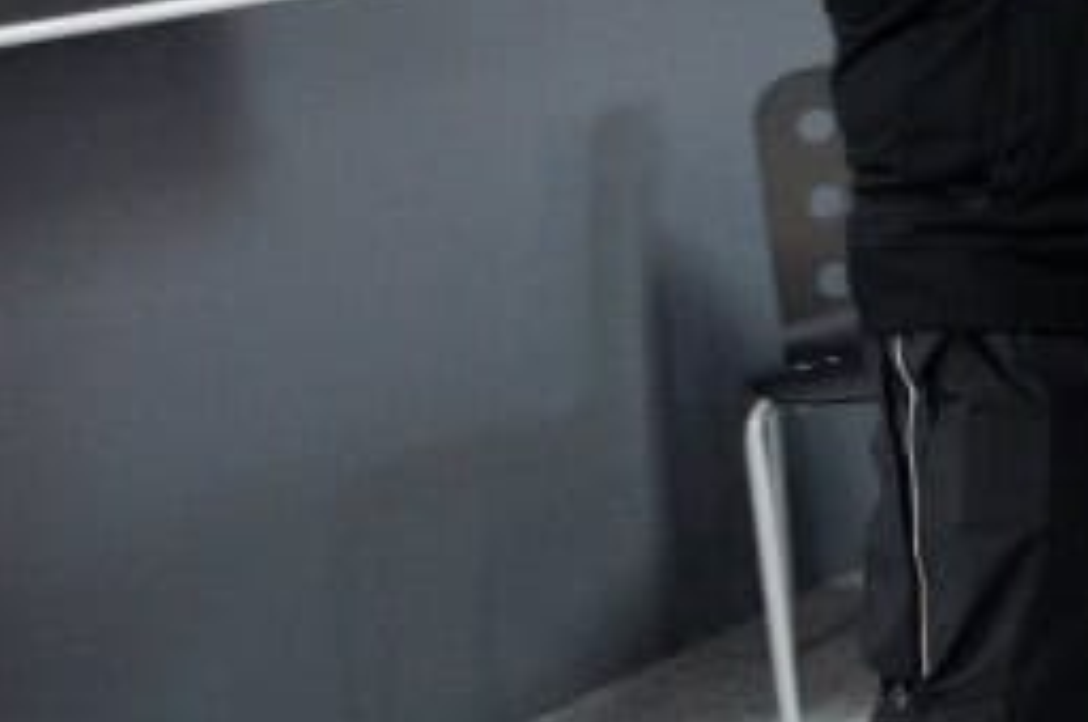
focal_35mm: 88
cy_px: 21
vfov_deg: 15.2
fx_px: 2656
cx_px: 1250
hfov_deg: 21.7
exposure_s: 1/13
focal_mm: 20
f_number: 3.5
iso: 1600
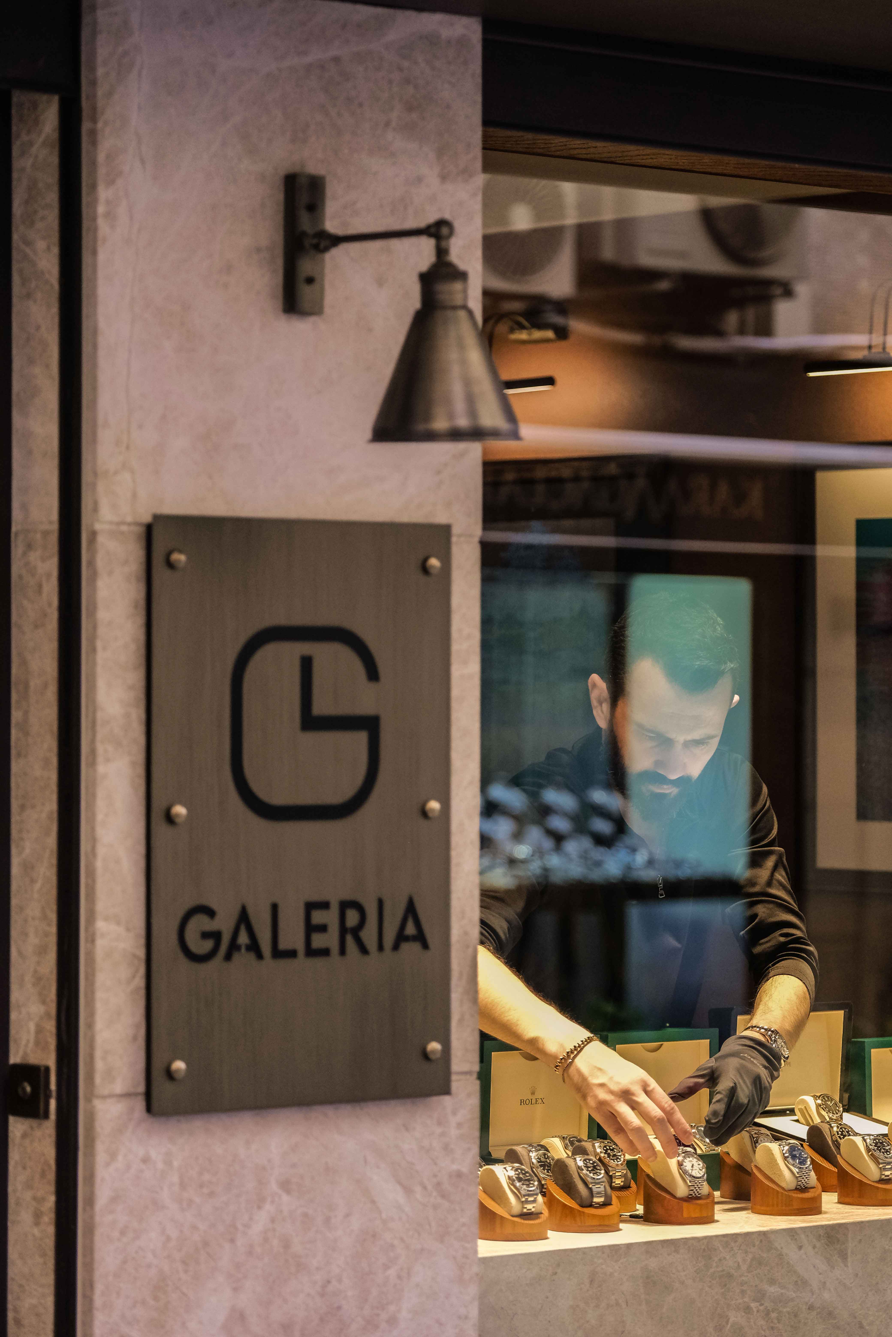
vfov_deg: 17.6
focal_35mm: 116
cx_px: 446
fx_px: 4311
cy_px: 668
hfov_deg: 11.8
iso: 1600
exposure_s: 1/640
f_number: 2.8
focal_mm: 77.3
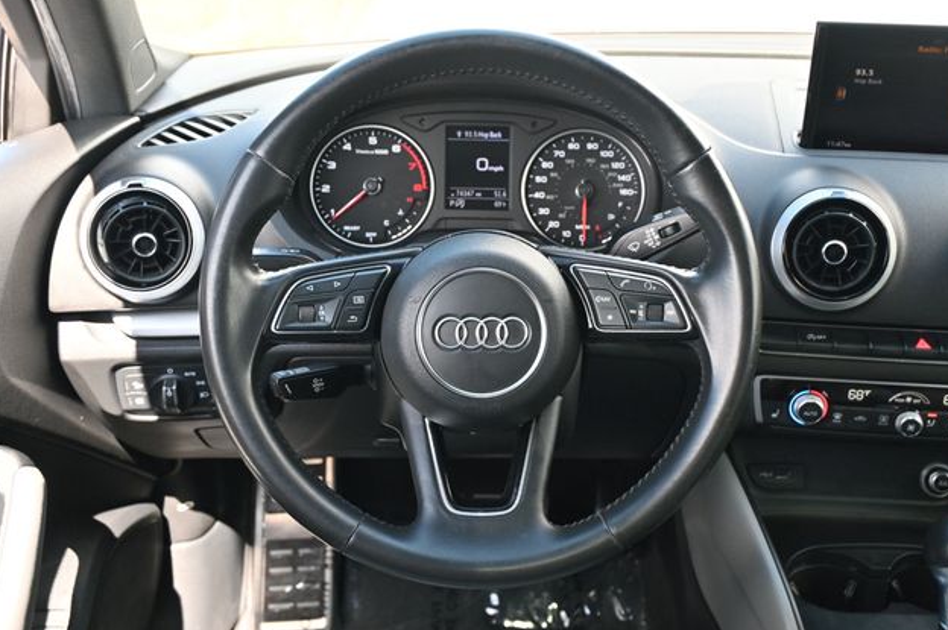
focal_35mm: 40
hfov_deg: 48.5
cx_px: 480
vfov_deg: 33.3
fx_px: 1052
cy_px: 313
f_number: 4.5
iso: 640
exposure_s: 1/125
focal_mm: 26
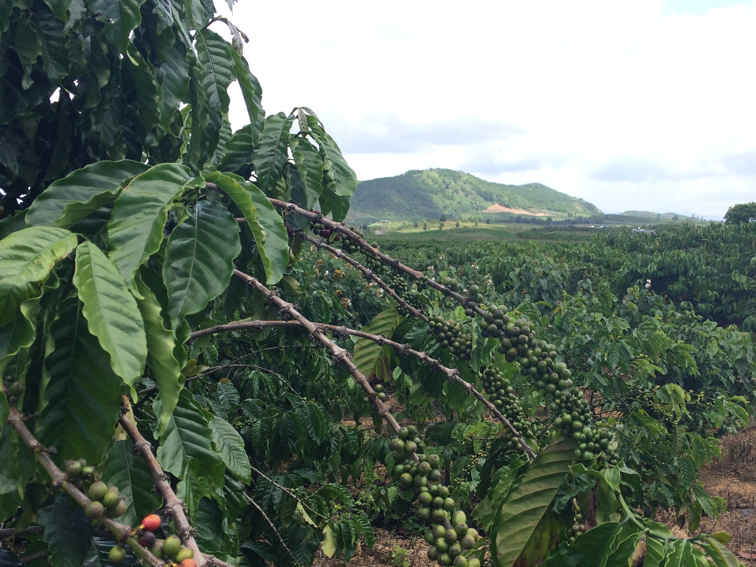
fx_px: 852
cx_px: 471
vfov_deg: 36.8
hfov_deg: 47.4
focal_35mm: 39
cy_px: 320
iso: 32
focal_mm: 4.12
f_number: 2.2
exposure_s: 1/805
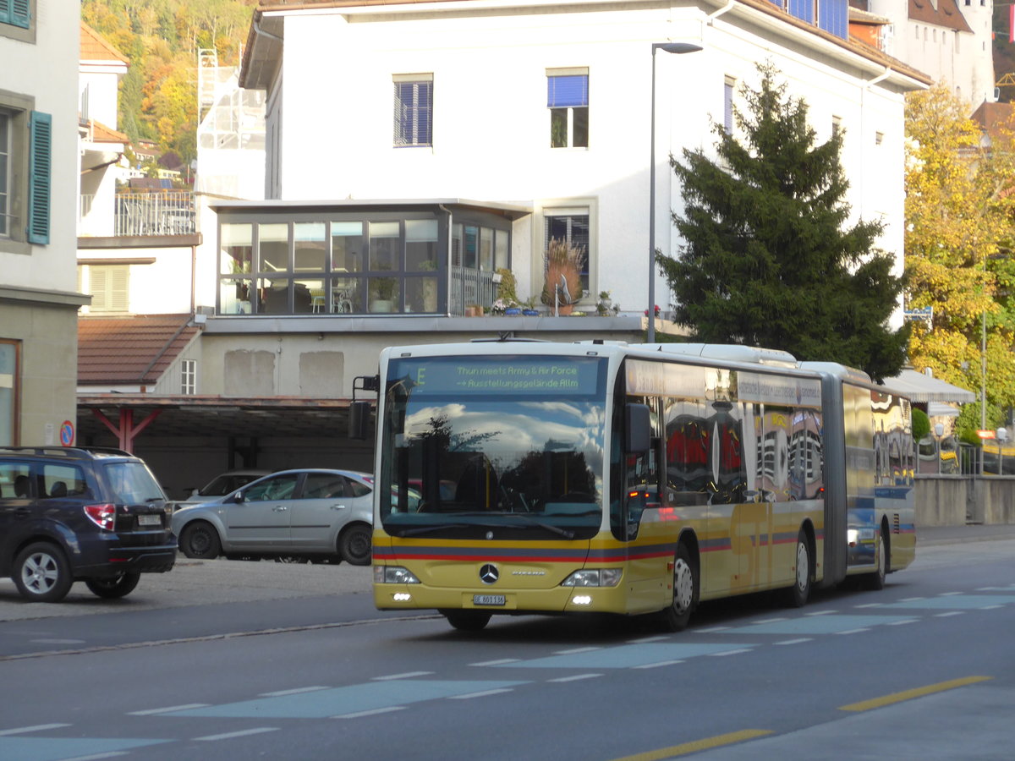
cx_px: 508
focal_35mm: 117
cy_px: 380
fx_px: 3431
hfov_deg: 16.8
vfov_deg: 12.7
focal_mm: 22.9
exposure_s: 1/160
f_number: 5
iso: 200
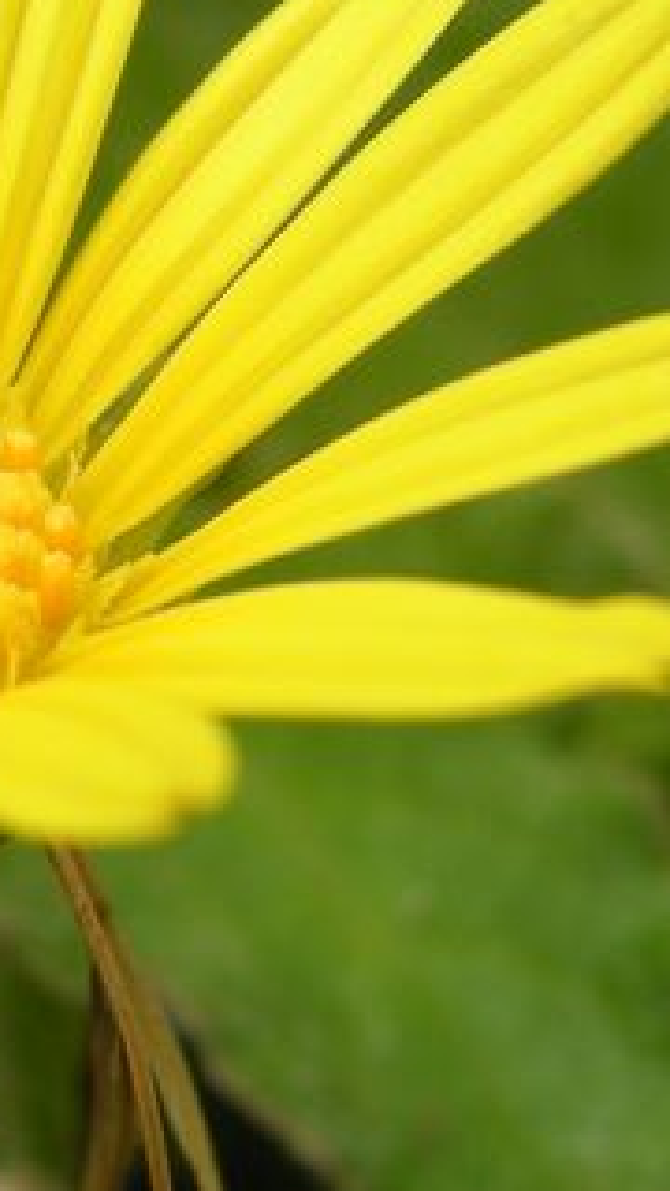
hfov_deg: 10.2
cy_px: 562
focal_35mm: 119
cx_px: 208
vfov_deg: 18.0
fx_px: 3758
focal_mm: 7.5
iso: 64
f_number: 4.3
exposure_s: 1/130
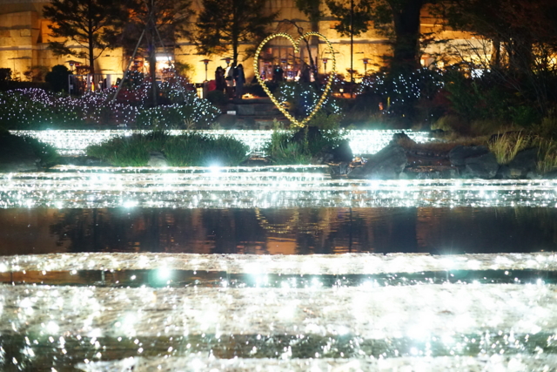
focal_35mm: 50
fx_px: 774
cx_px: 278
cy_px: 186
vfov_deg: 27.0
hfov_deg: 39.6
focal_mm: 50
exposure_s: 1/80
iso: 10000
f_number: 2.2
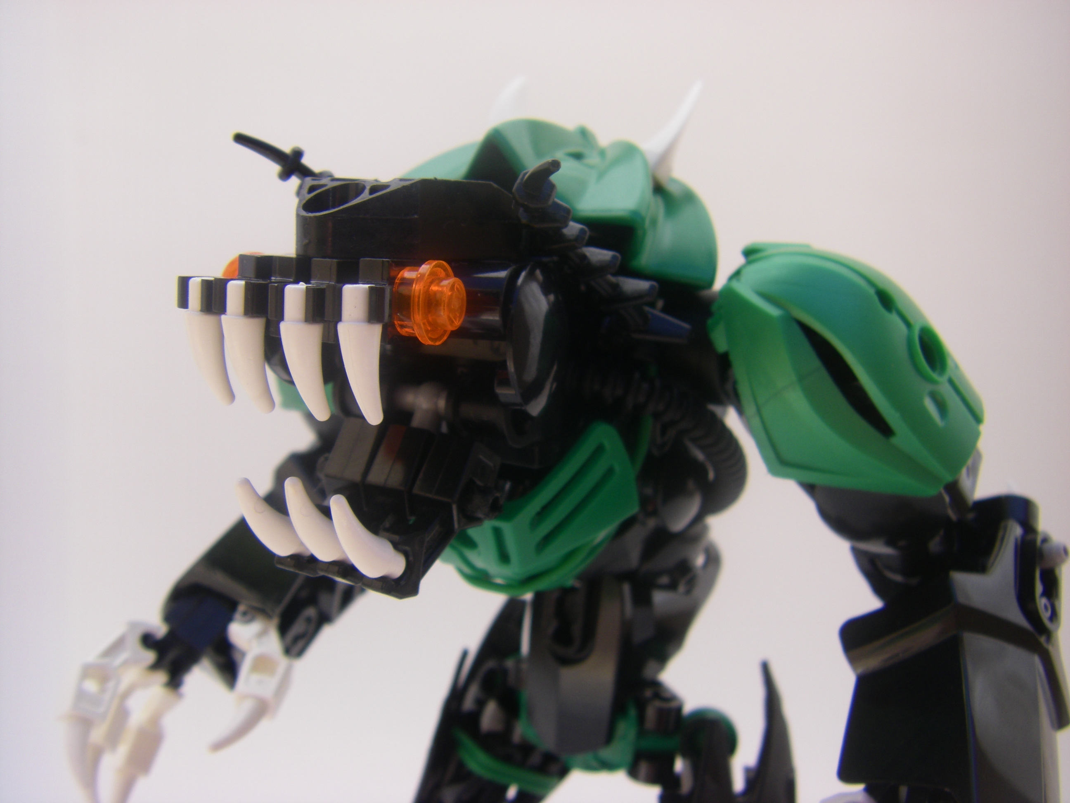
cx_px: 535
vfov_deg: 37.7
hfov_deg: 49.0
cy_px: 402
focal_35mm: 38
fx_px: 1175
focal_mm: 6.3
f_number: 3.5
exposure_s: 1/250
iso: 64
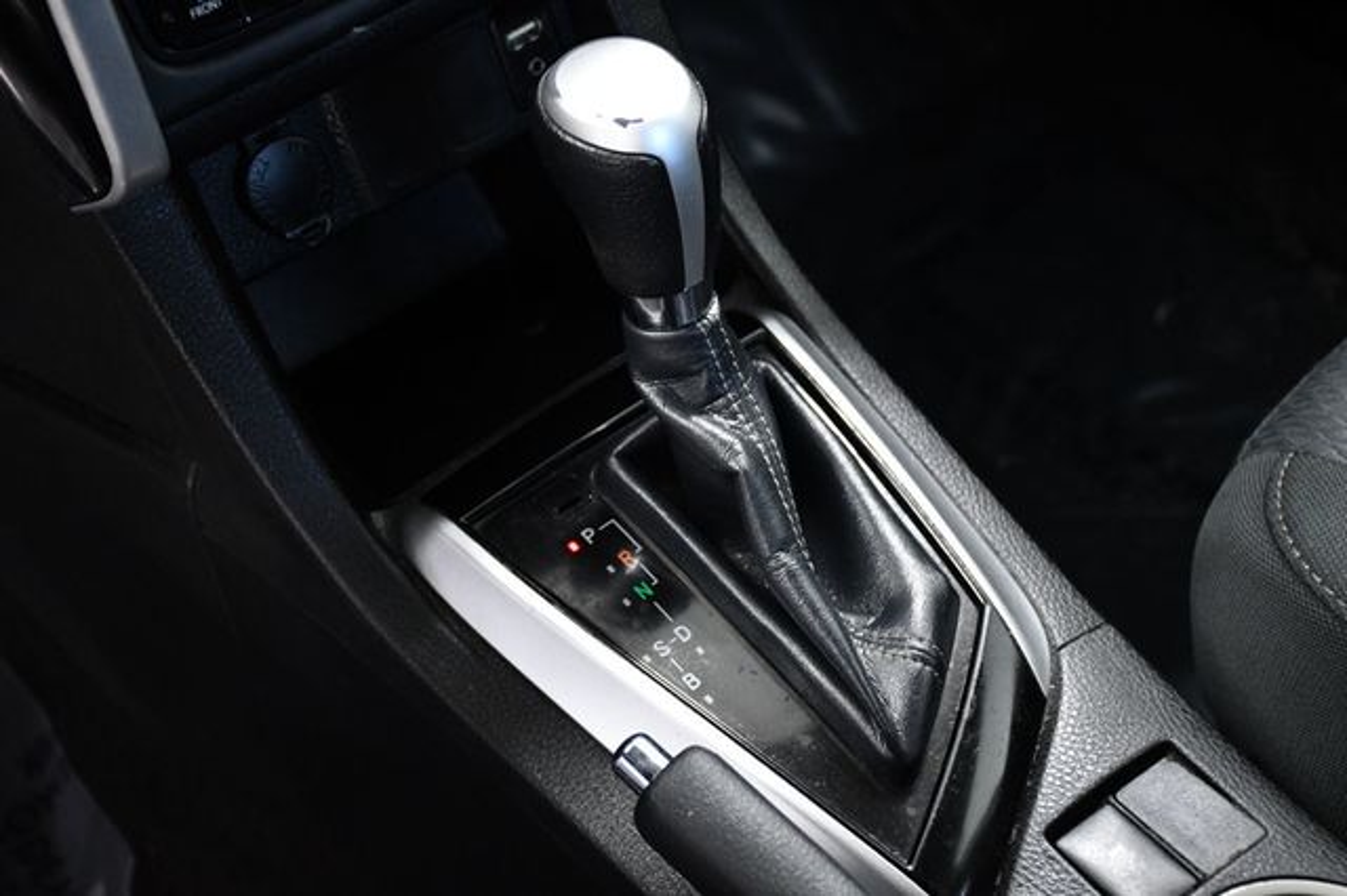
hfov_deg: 35.1
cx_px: 674
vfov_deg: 23.8
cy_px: 448
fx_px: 2132
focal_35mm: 57
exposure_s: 1/100
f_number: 5
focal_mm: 38
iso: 2500
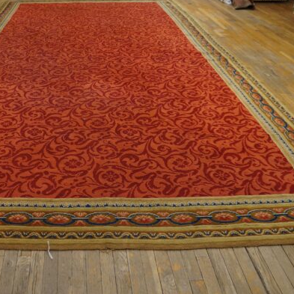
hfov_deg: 46.2
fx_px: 336
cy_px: 146
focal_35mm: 35
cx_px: 89
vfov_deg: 47.2
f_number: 4
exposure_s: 1/60
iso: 640
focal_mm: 18
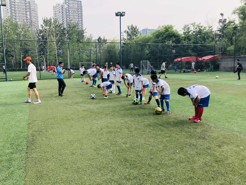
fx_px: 199
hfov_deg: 63.4
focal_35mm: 28
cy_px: 92
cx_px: 123
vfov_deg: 49.7
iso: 20
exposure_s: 1/750
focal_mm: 3.99
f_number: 1.8
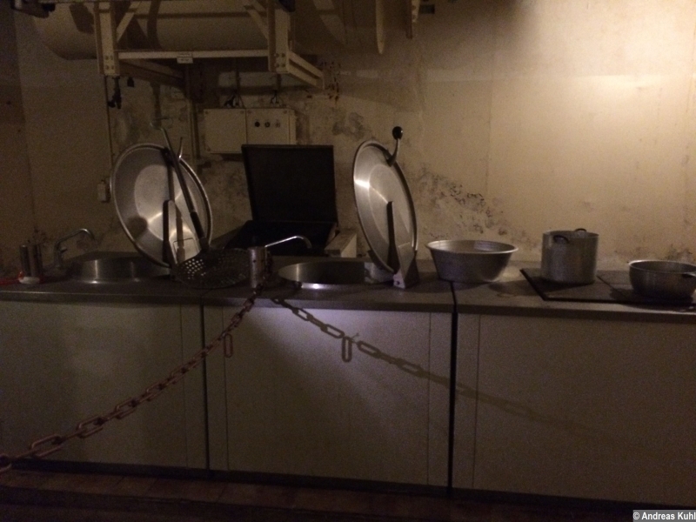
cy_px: 261
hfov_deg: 61.7
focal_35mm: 29
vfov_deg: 48.2
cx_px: 348
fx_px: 583
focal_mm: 4.15
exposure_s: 1/15
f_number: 2.2
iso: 500
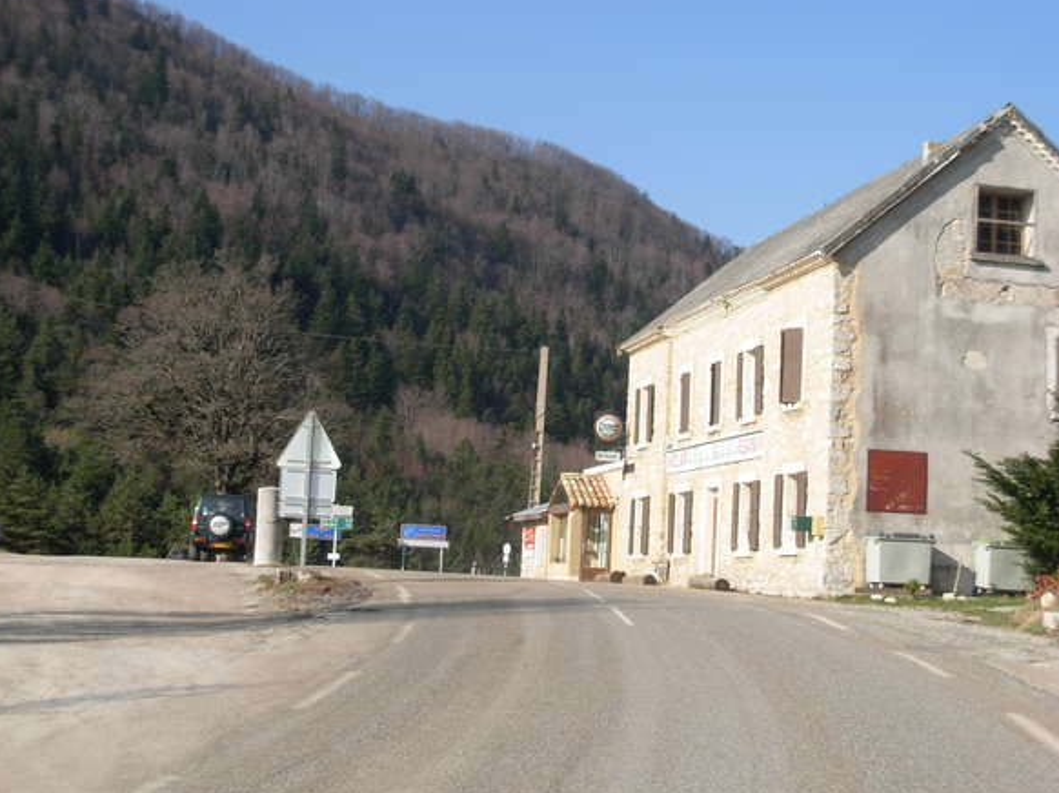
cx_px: 528
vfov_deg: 22.2
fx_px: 2018
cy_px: 395
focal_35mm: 66
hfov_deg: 29.4
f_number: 3.4
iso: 79
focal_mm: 10.5
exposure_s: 1/813
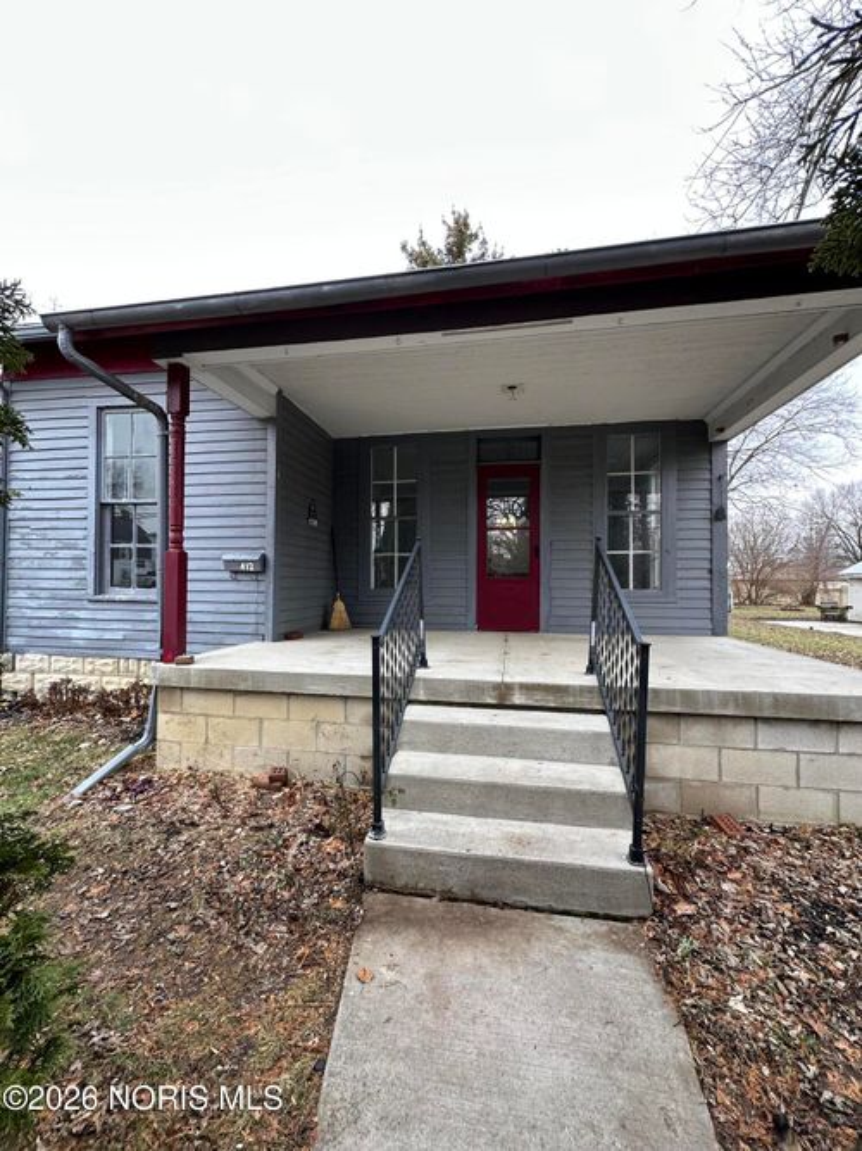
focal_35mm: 14
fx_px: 465
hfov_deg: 85.7
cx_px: 431
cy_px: 576
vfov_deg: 102.1
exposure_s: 1/99
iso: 80
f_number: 2.2
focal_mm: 2.22
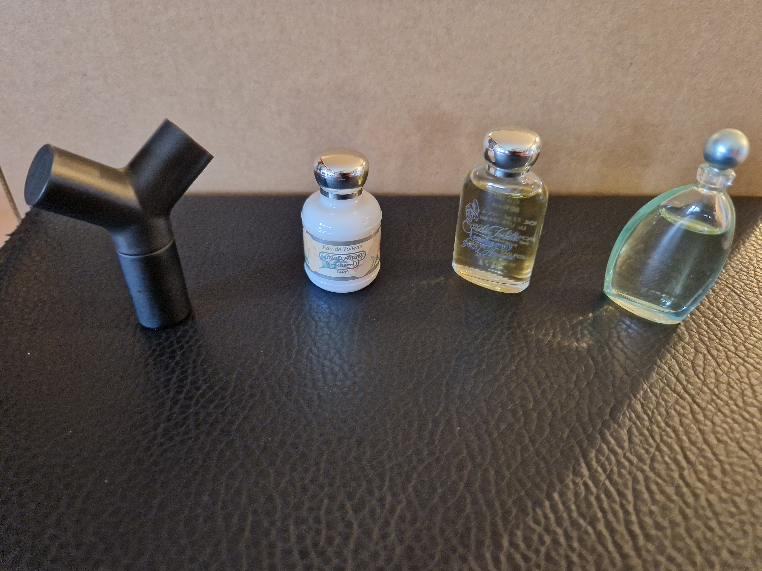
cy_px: 286
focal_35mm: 23
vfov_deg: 58.9
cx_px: 381
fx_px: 506
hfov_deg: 73.9
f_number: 1.8
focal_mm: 5.4
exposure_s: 1/25
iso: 640
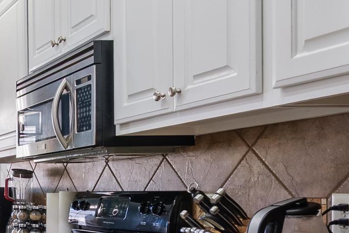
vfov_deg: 22.9
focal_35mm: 58
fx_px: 562
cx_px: -183
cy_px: 198
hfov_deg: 25.4
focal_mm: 16
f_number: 9
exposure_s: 1/4
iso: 250
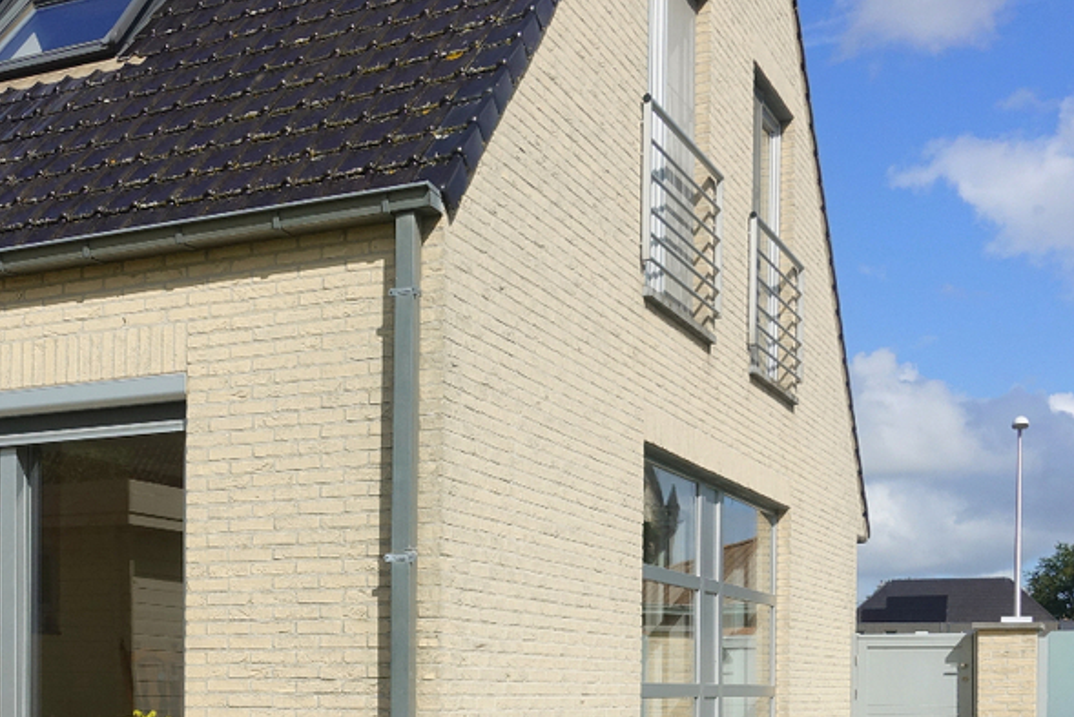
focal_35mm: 55
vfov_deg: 23.7
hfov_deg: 34.9
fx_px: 1641
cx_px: 188
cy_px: 697
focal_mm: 8.8
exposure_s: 1/800
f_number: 5.6
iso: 125
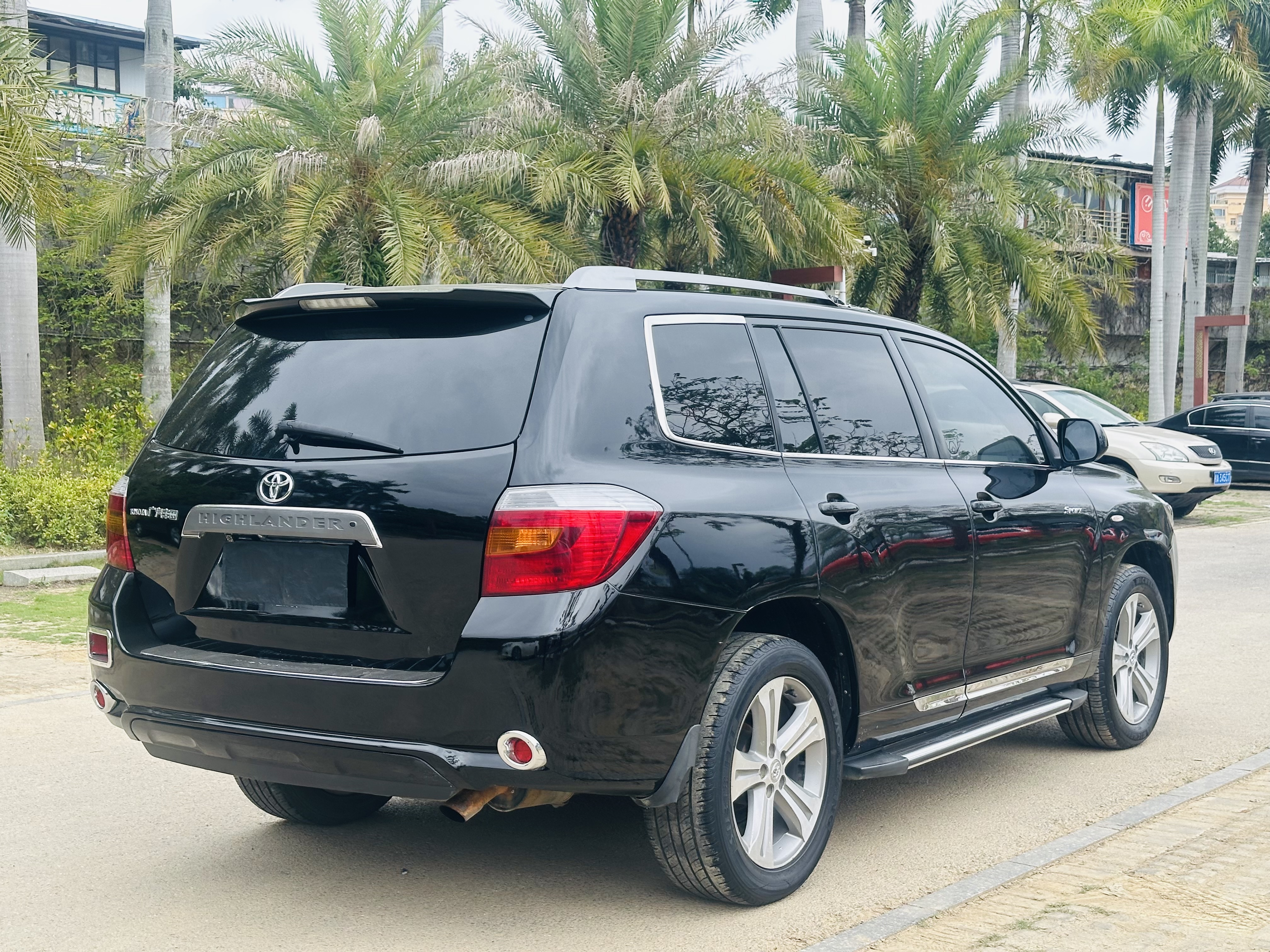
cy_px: 476
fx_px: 1761
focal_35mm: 48
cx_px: 635
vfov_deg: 30.3
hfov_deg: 39.7
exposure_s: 1/612
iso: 64
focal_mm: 6.86
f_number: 1.78
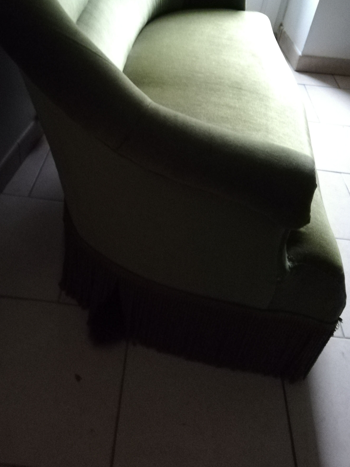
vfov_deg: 52.0
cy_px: 174
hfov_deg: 40.6
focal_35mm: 35
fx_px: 472
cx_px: 156
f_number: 2.2
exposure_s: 1/12.5
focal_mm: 3.81
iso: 3200
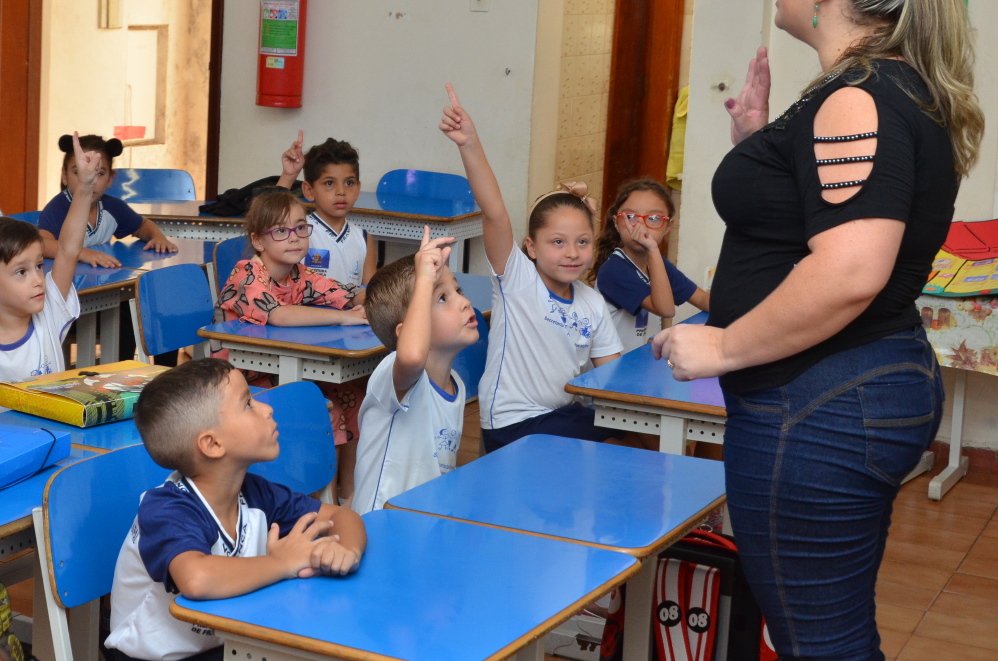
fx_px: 1909
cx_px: 289
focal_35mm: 69
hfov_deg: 29.0
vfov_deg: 19.6
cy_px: 208
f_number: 7.1
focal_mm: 32
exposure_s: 1/60
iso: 800
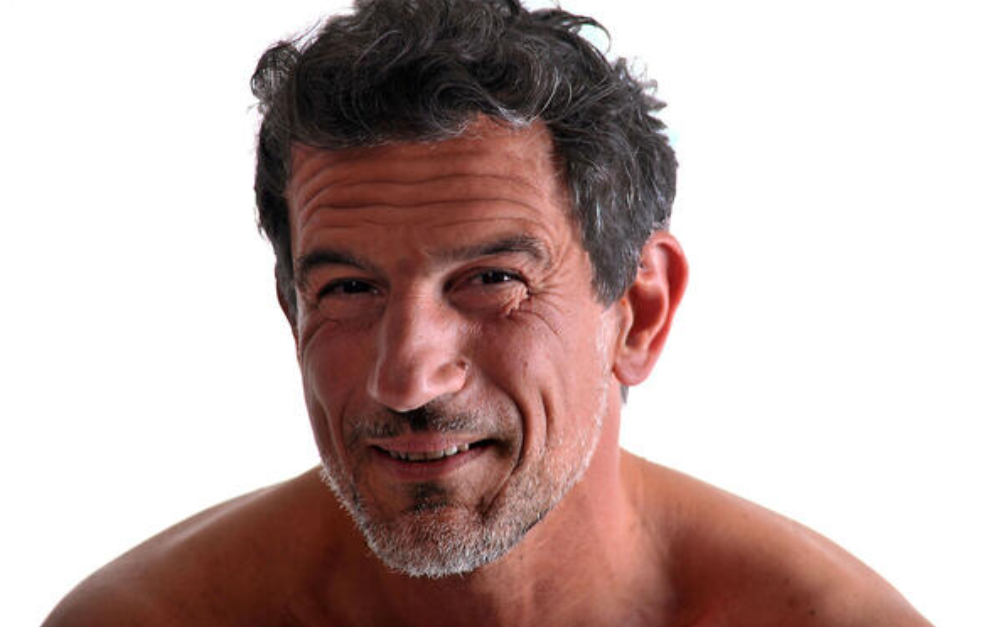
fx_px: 5057
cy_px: 308
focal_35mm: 185
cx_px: 502
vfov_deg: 7.1
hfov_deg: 11.3
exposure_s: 1/250
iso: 100
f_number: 8
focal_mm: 180
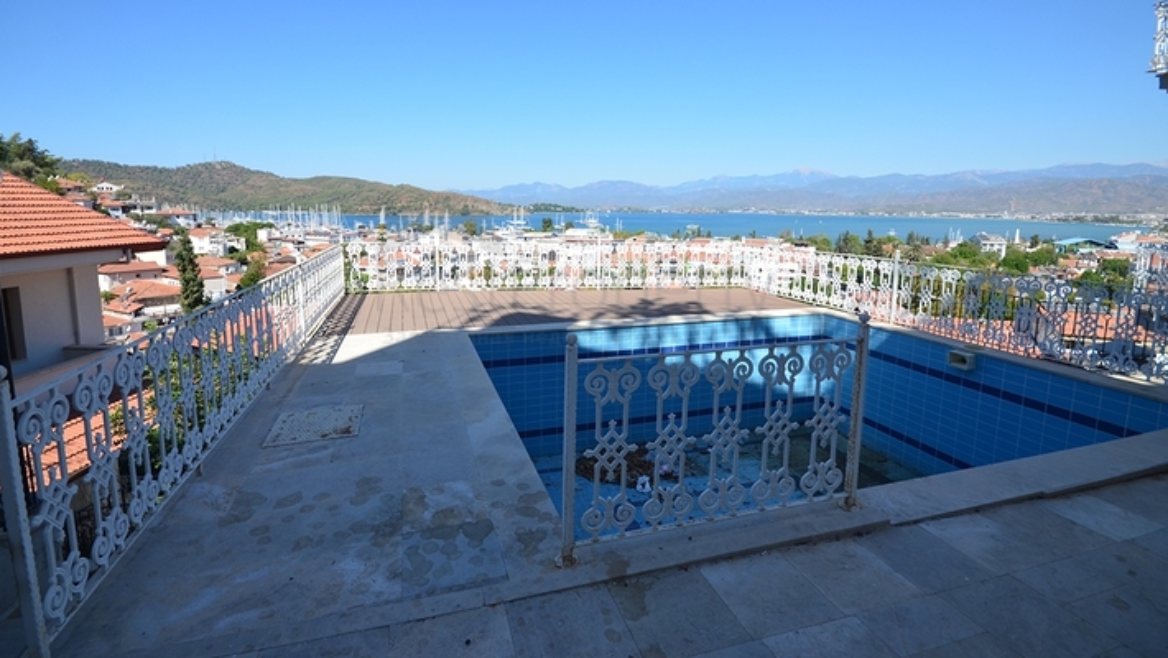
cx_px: 577
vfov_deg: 66.7
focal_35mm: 16
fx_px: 496
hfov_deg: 99.3
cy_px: 273
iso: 220
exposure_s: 1/250
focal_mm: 10
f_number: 10
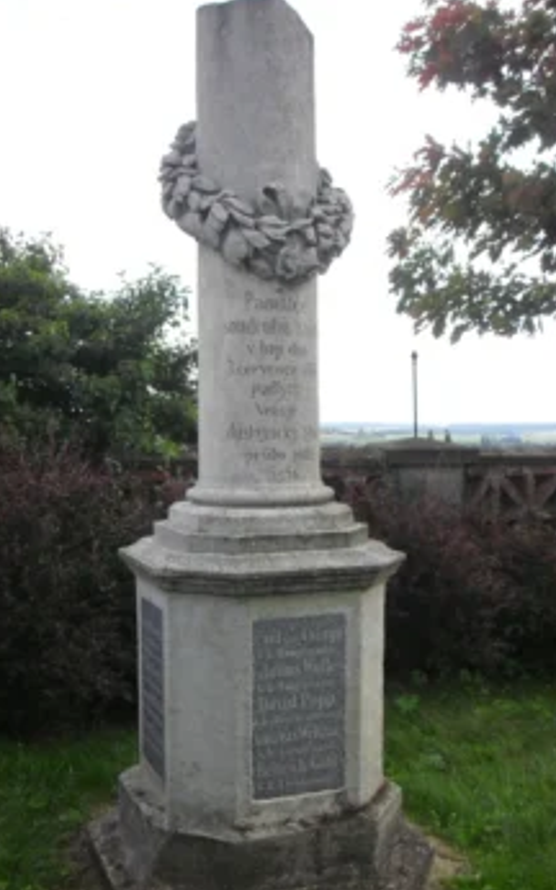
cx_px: 224
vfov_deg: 48.2
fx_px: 995
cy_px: 442
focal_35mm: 41
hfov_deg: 31.1
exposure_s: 1/200
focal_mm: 6.2
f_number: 8
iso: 200
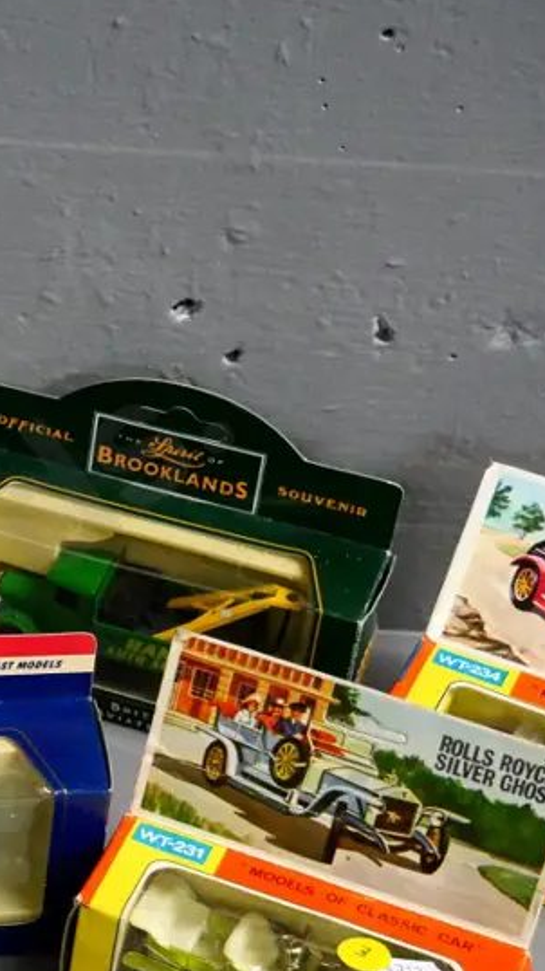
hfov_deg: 14.0
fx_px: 2136
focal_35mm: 83
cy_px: 673
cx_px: -155
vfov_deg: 25.4
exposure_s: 1/250
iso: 3200
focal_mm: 20
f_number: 4.1
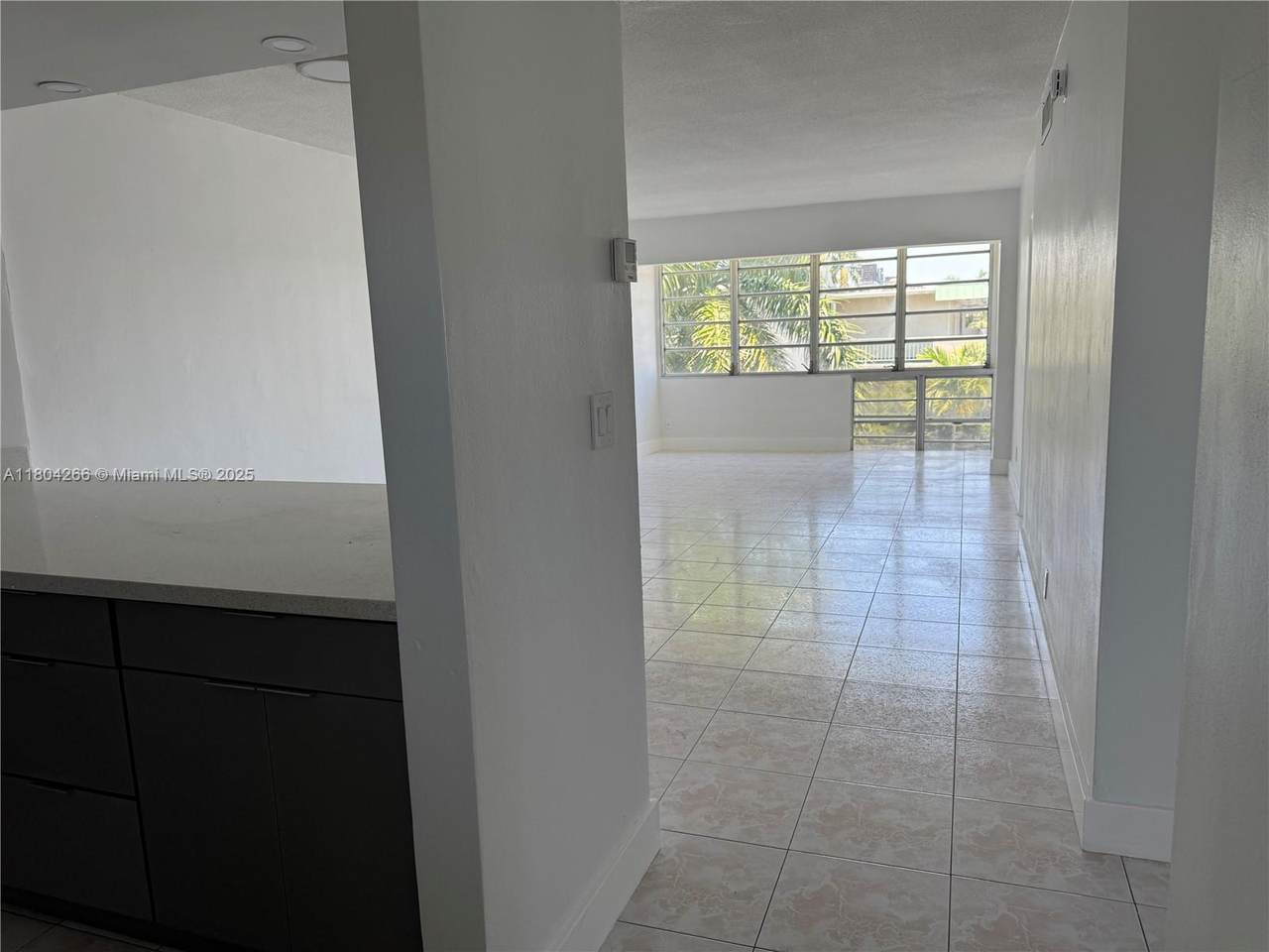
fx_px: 880
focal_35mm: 24
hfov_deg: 71.6
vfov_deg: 56.8
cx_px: 634
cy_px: 476
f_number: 1.78
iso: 64
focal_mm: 6.76
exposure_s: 1/273
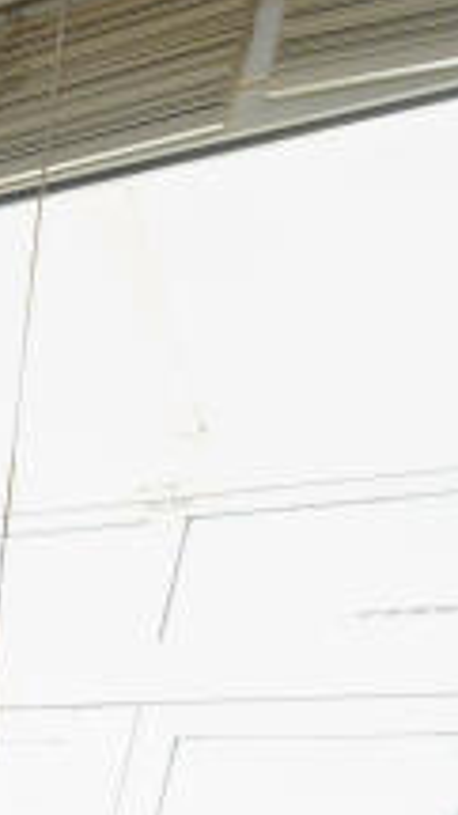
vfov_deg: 22.4
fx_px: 1619
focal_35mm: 75
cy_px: 1272
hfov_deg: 9.1
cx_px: -1200
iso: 400
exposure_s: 1/60
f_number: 4
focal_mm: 10
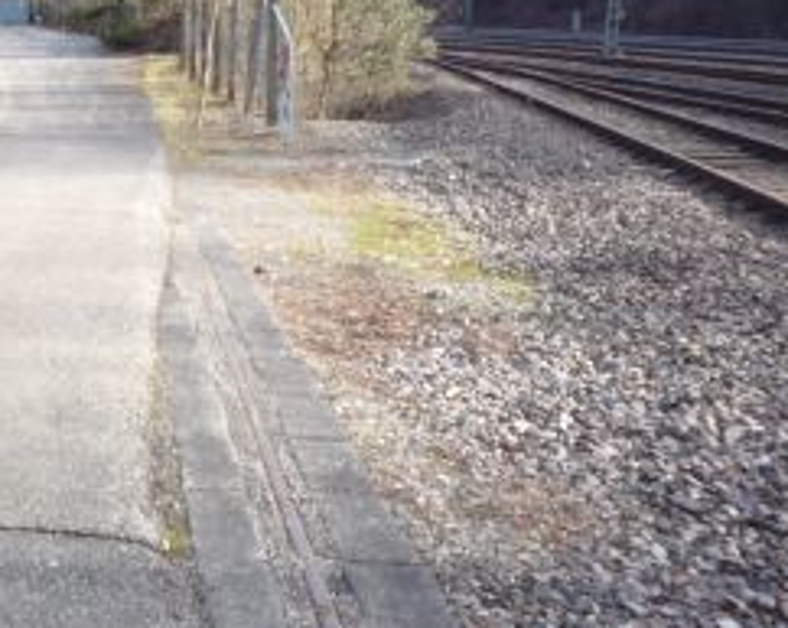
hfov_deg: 29.0
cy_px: 267
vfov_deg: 24.5
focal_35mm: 62
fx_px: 1444
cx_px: 46
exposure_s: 1/100
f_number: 4
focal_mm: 5.2
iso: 100
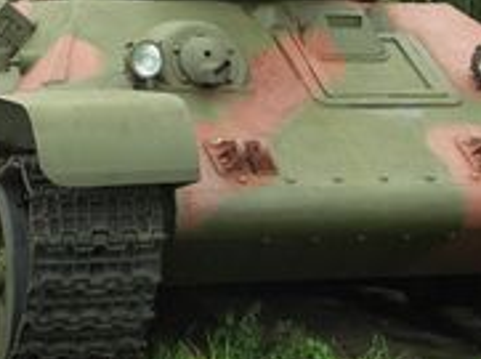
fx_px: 1720
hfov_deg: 15.9
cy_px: 32
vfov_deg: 11.8
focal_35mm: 124
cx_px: 197
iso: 50
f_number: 3.2
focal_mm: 14.5
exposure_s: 1/60
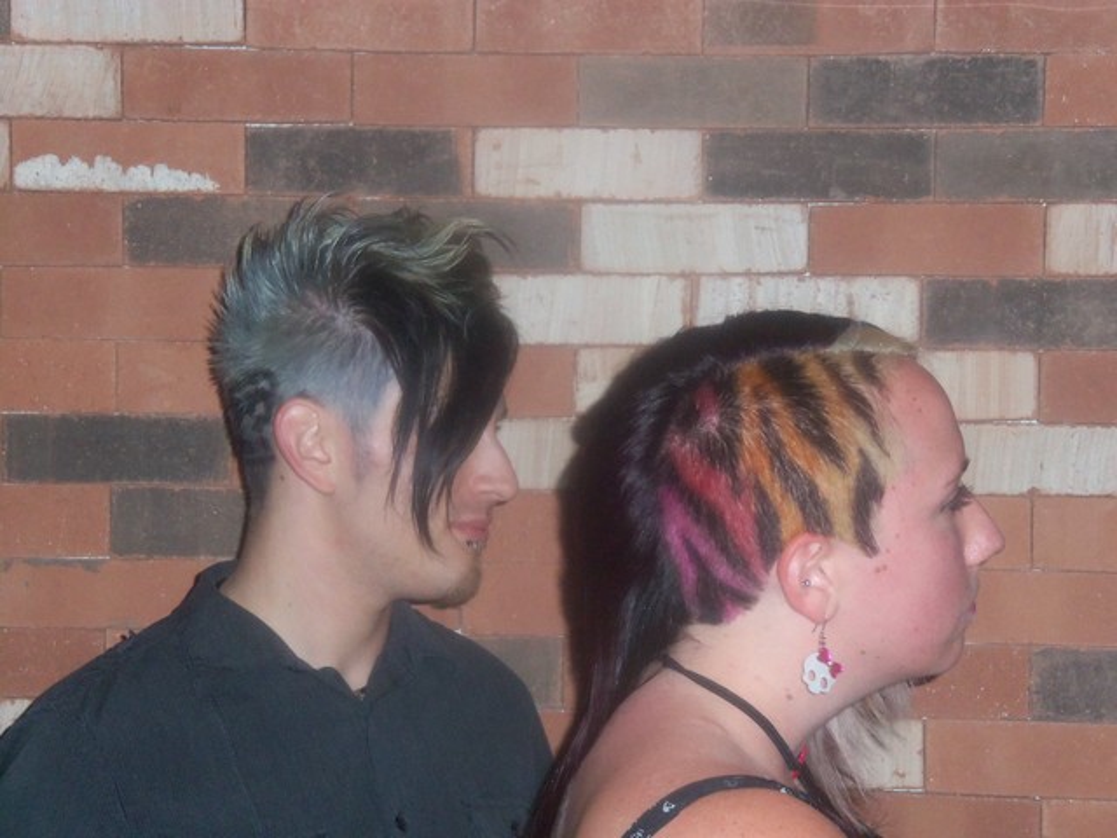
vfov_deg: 19.1
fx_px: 2485
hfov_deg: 25.3
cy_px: 419
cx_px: 558
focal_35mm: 77
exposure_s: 1/80
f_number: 5
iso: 320
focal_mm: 13.7
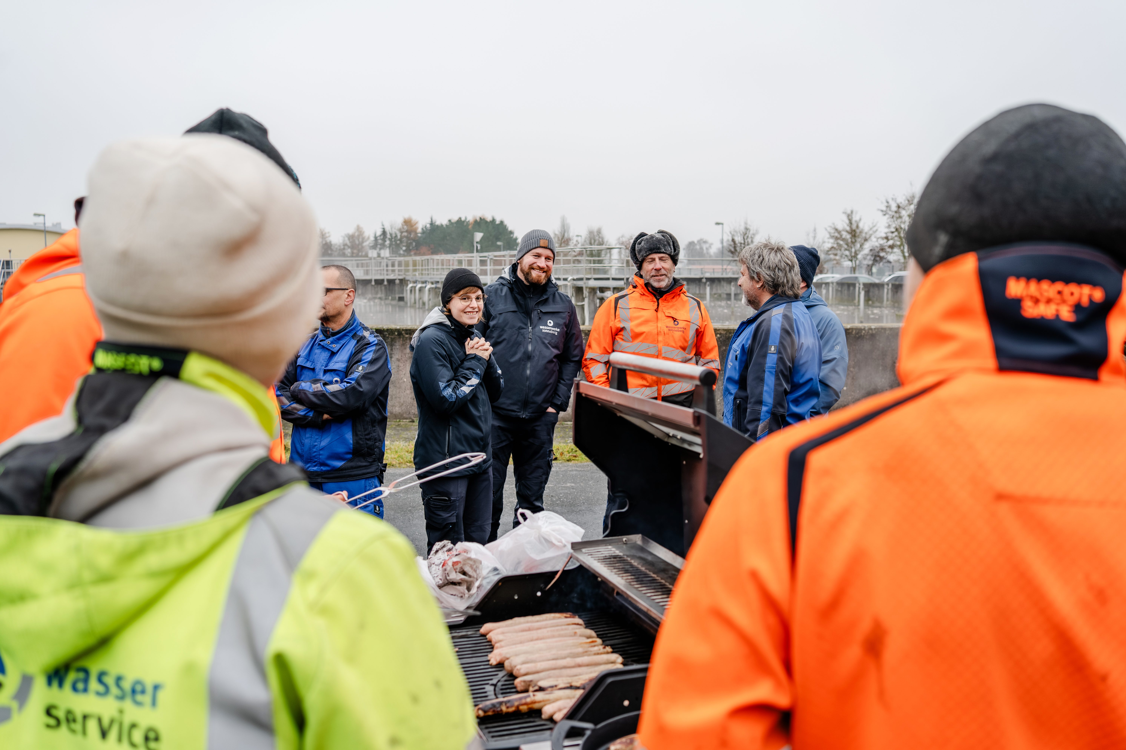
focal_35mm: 35
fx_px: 1095
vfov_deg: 37.9
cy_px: 375
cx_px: 563
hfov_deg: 54.4
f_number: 4
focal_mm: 35
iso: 320
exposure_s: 1/250
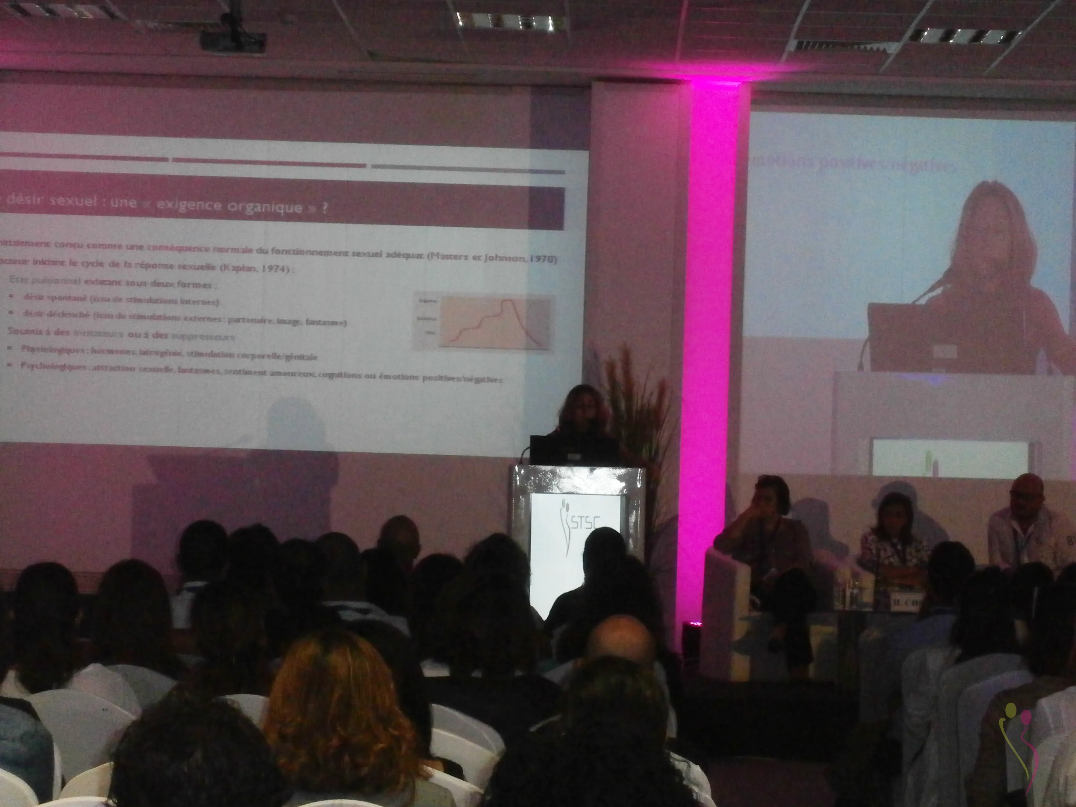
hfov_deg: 17.7
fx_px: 3450
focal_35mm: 111
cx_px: 538
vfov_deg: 13.3
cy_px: 404
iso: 800
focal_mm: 19.6
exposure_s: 1/100
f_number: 5.8
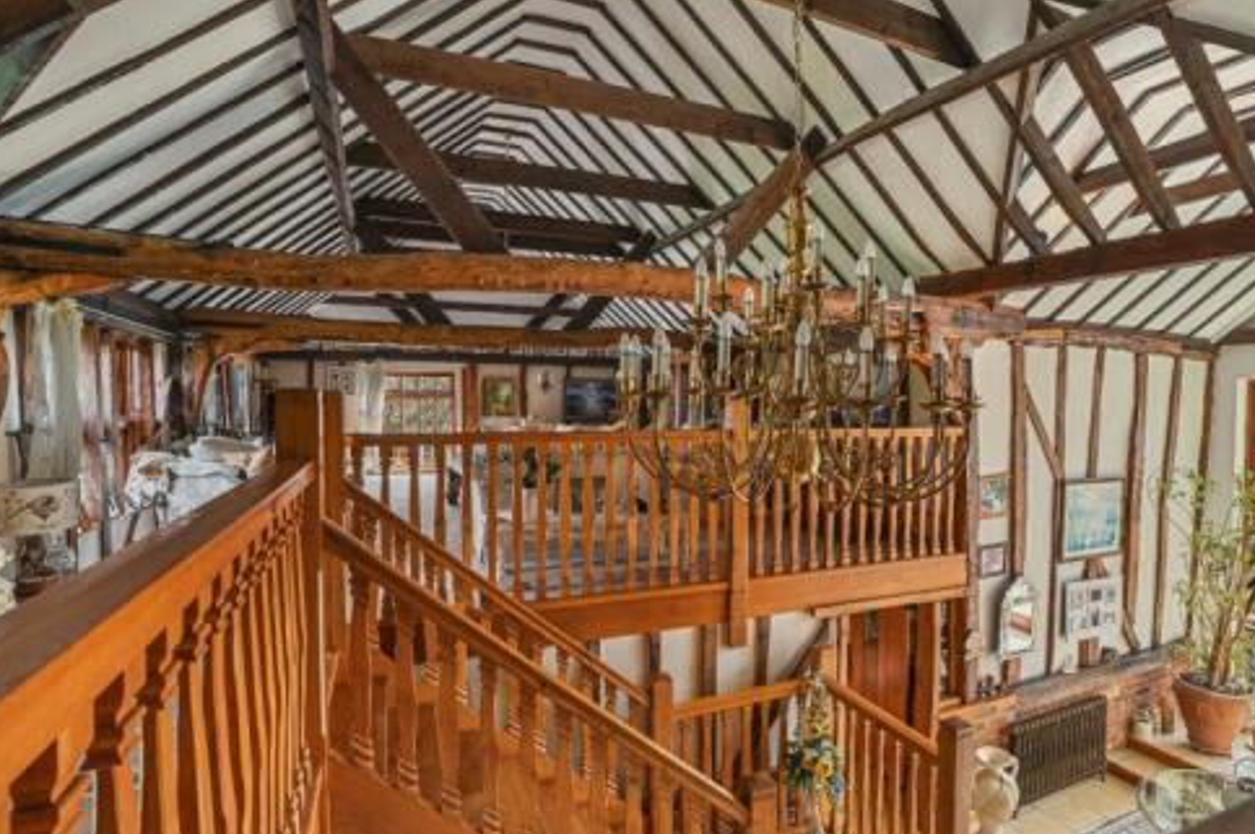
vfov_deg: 64.4
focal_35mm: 19
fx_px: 662
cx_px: 712
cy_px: 421
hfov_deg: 86.5
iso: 400
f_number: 8
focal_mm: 14
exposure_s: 1/2.5
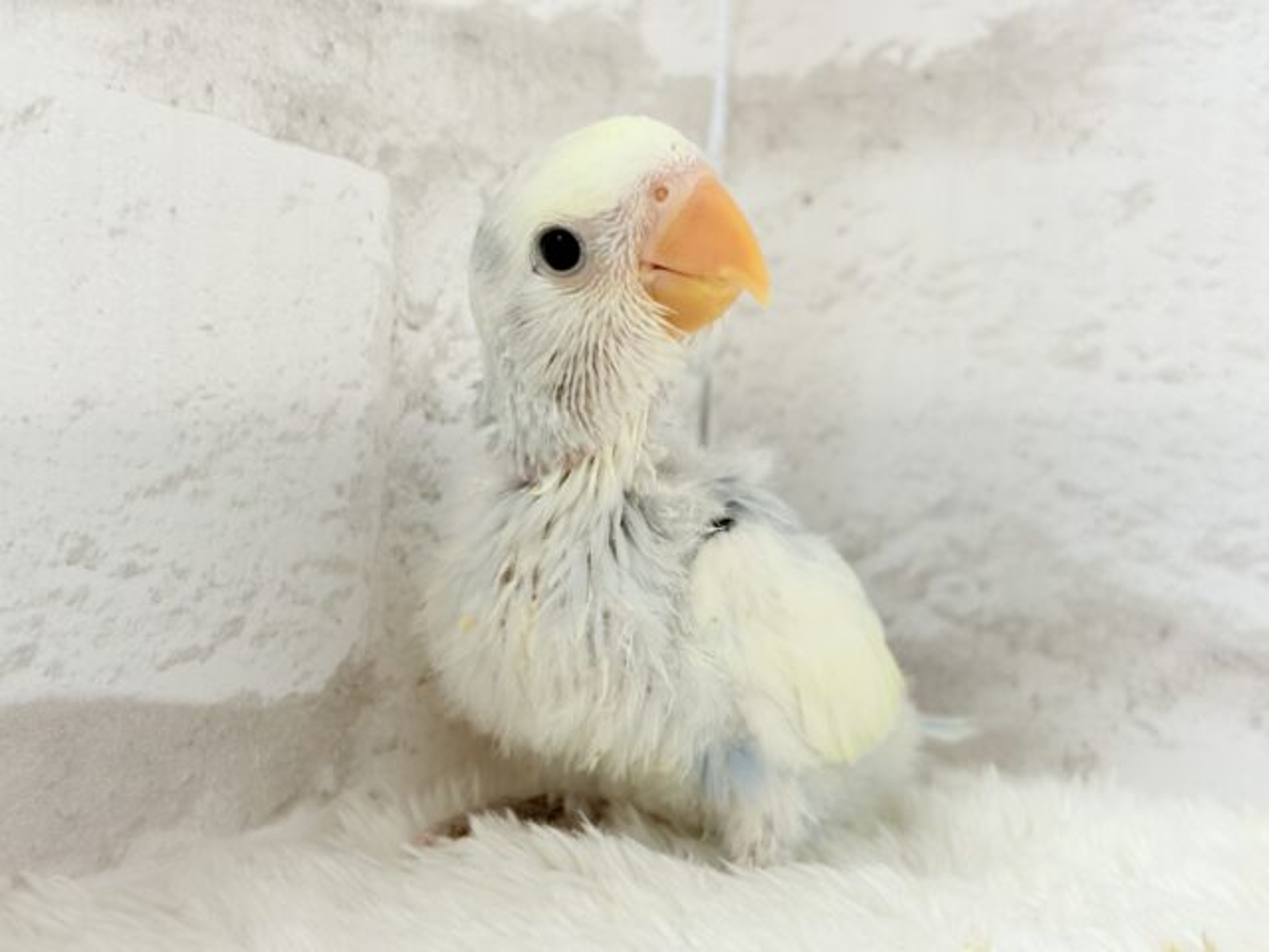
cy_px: 476
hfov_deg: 36.8
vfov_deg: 28.0
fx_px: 1906
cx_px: 634
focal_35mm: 52
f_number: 1.6
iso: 100
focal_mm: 5.96
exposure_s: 1/100
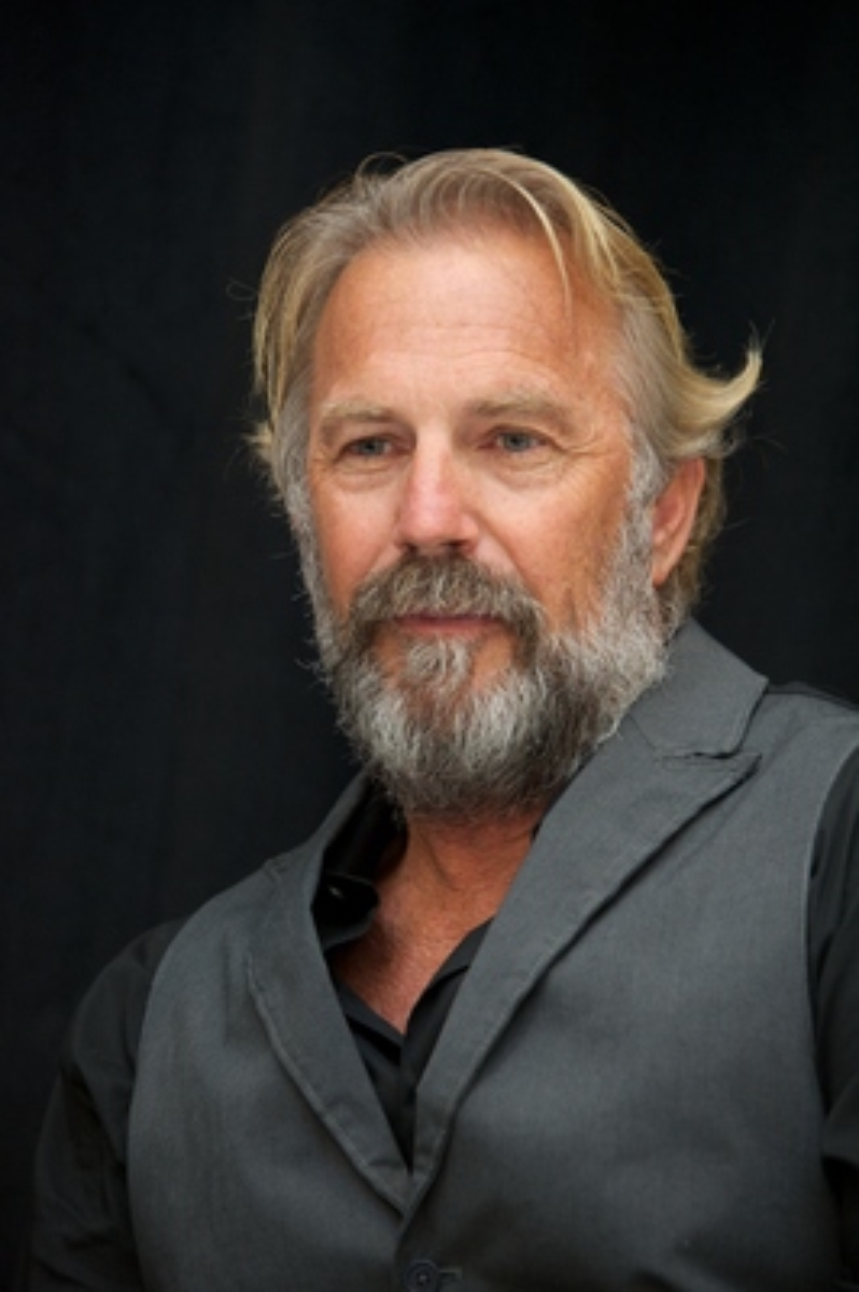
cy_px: 646
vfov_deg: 10.8
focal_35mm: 190
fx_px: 6812
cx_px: 430
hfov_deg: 7.2
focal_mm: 190
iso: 1250
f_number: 5.6
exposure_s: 1/60
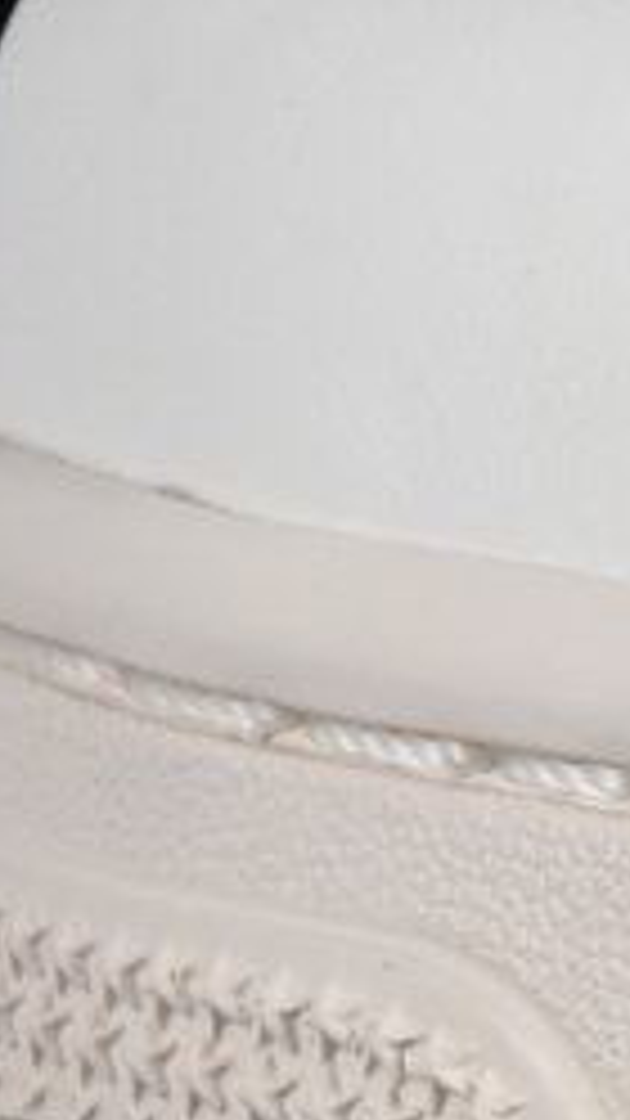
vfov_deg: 2.5
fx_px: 26054
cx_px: 4198
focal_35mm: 877
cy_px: -949
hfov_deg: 1.4
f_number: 8
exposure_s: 1/100
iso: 160
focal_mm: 50
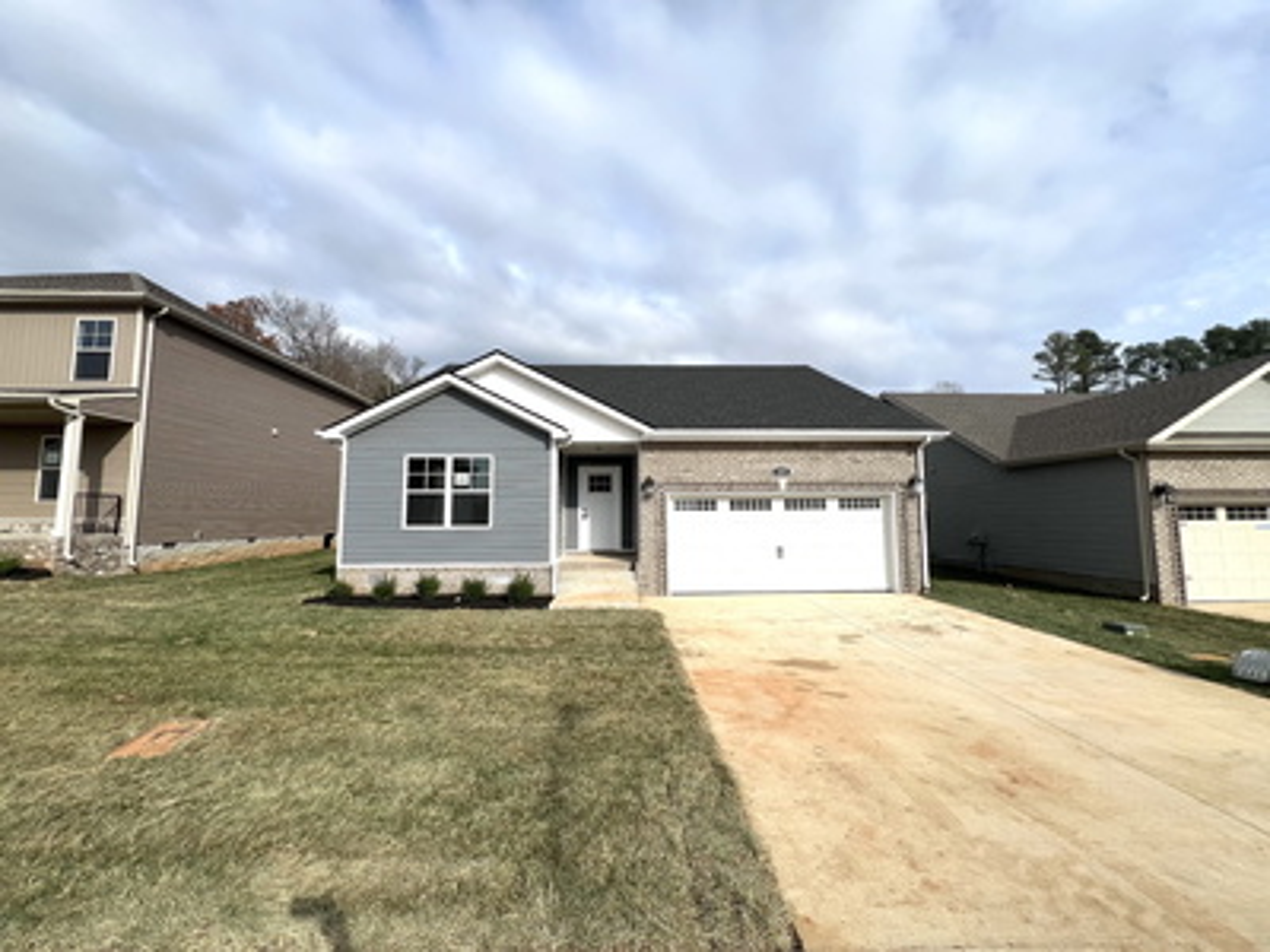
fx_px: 477
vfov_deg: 89.9
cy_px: 476
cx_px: 635
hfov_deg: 106.2
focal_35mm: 13
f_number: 1.8
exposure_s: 1/3650
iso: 32
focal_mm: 1.57
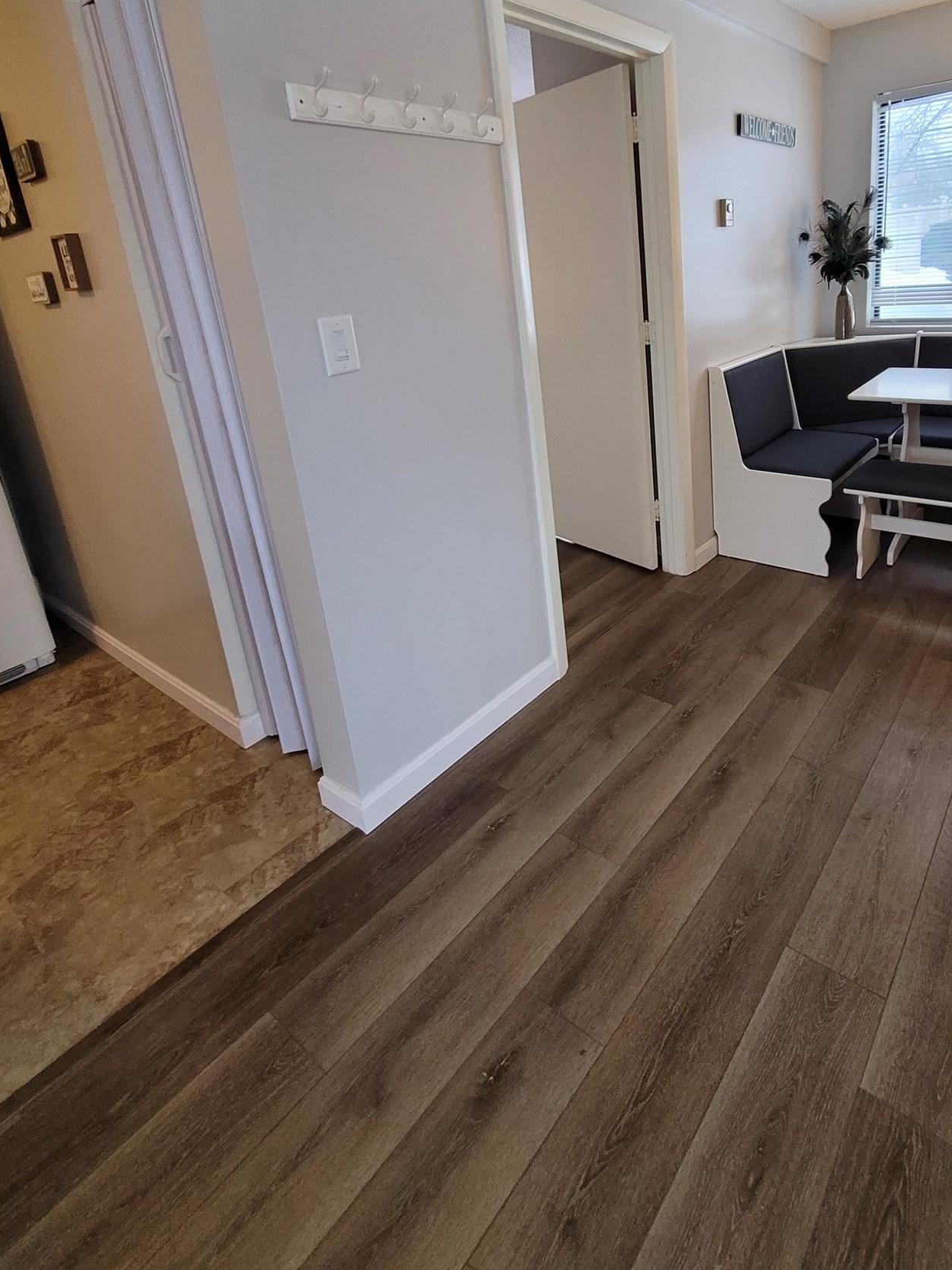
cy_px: 453
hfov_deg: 70.2
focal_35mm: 18
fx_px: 660
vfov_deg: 85.5
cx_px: 609
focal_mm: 1.74
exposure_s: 1/59
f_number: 2.2
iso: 320
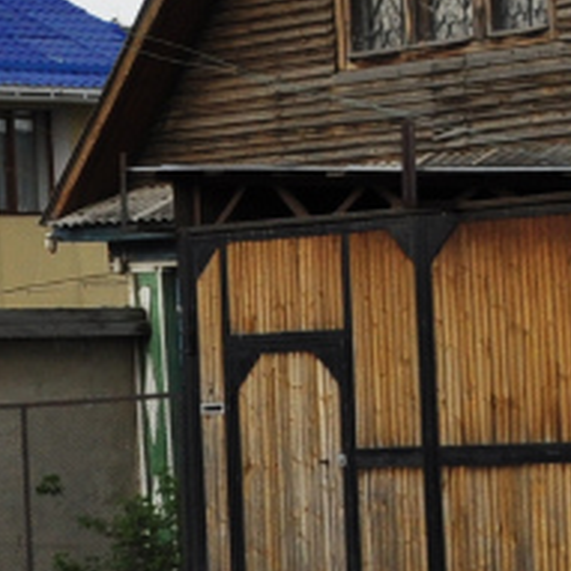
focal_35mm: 242
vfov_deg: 7.2
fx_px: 4516
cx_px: -1196
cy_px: 70
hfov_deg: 6.5
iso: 250
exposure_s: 1/320
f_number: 9
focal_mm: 28
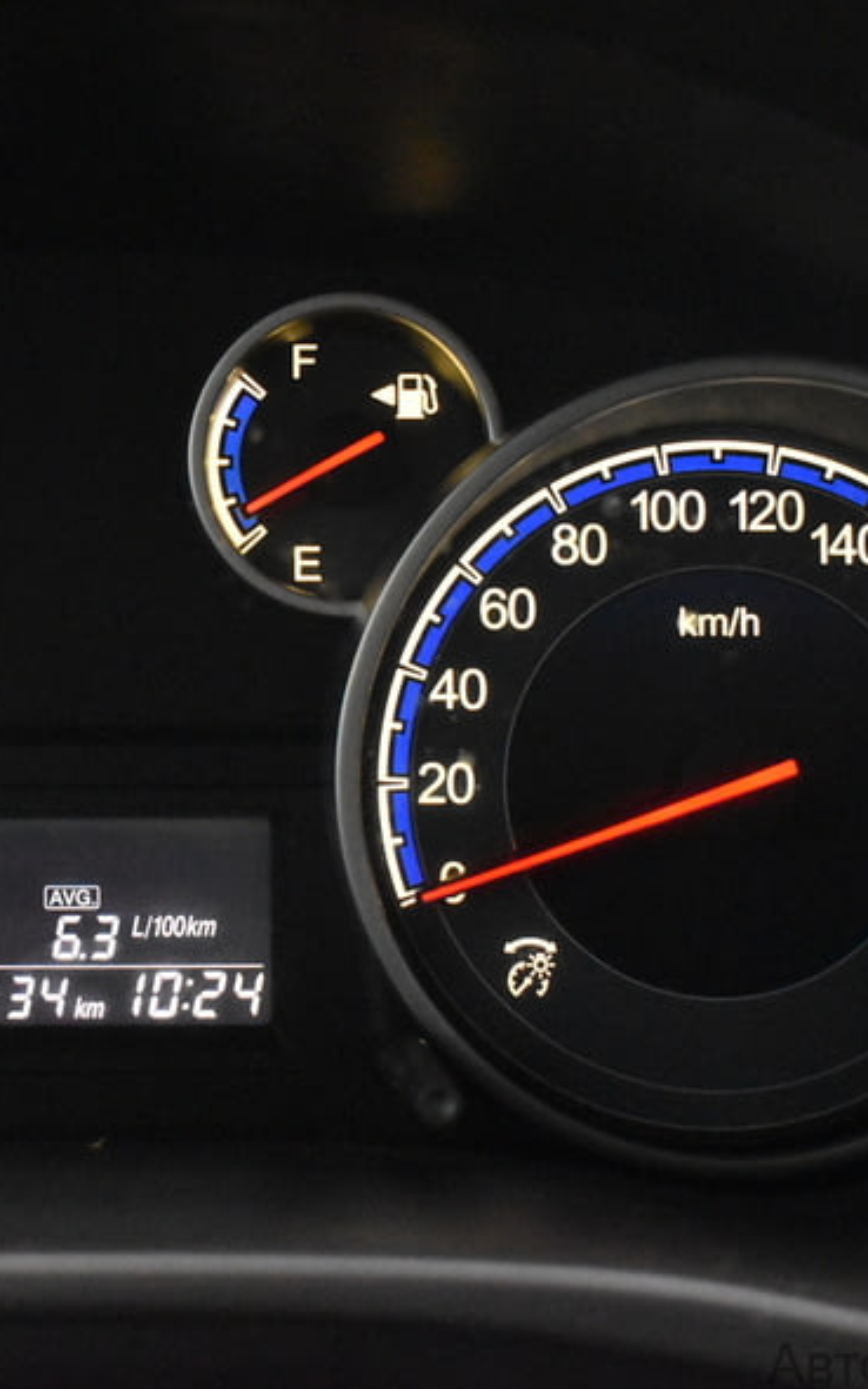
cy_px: 702
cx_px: 85
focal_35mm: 70
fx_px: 2648
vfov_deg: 29.4
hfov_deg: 18.3
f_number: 4.2
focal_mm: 30
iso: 8000
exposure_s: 1/80
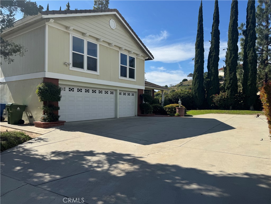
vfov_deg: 56.8
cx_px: 136
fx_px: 188
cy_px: 102
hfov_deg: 71.6
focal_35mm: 24
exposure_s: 1/5348
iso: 80
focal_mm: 6.76
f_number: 1.78
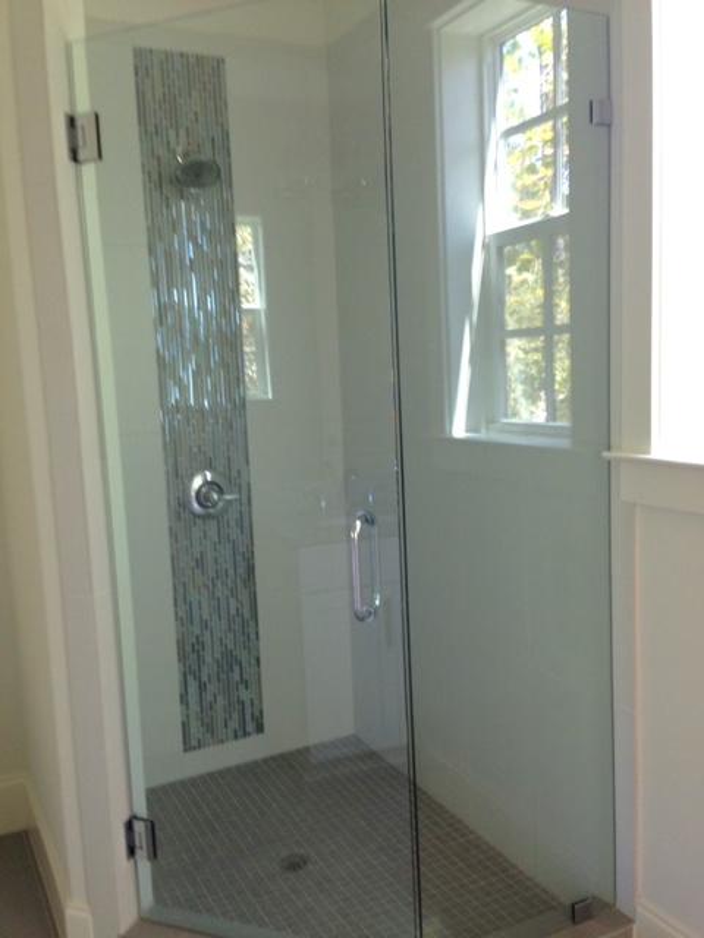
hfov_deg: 42.9
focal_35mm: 33
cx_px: 352
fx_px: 895
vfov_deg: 55.4
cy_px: 469
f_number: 2.4
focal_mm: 4.12
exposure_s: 1/20
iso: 100
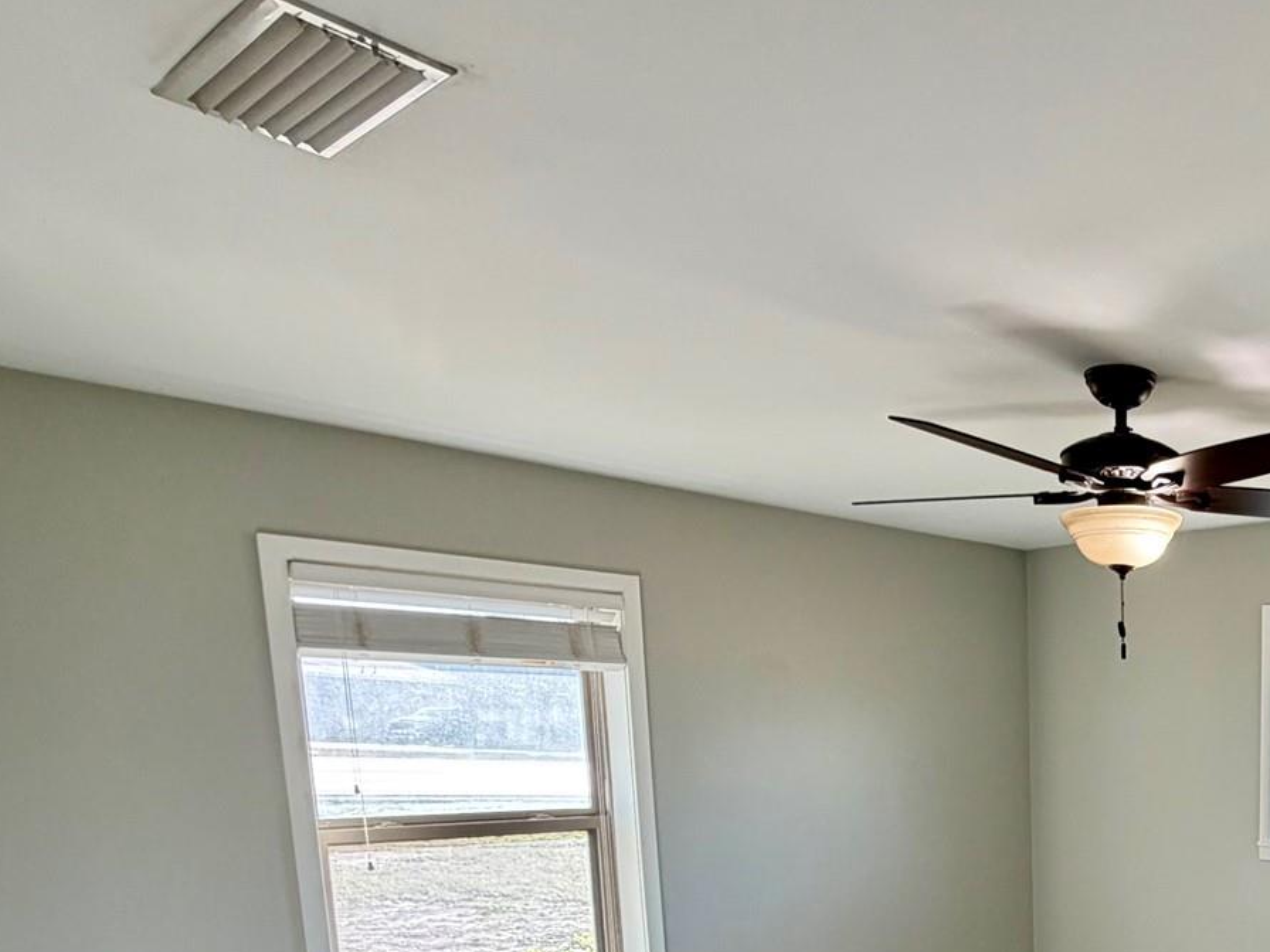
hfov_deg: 47.5
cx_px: 1260
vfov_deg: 40.0
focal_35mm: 32
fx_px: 1174
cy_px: 904
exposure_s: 1/60
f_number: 2.2
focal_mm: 2.22
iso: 160
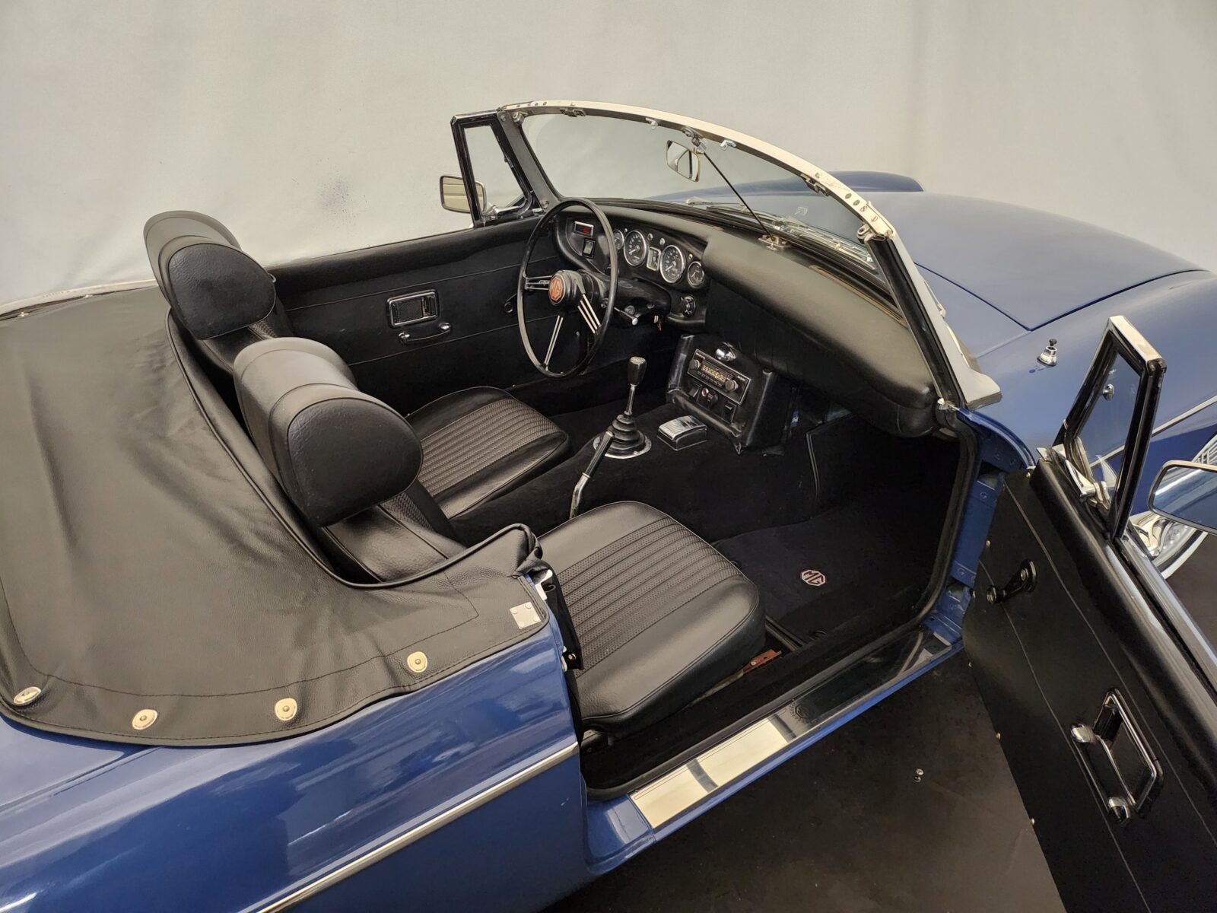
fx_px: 844
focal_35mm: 24
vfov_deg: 56.8
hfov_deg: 71.6
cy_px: 456
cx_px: 608
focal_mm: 5
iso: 1600
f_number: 1.8
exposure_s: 1/25
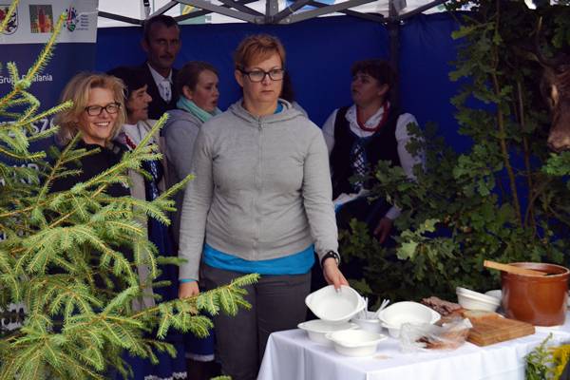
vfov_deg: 31.9
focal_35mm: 42
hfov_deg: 46.4
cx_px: 285
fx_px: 665
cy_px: 190
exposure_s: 1/125
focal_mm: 28
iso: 320
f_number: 5.6
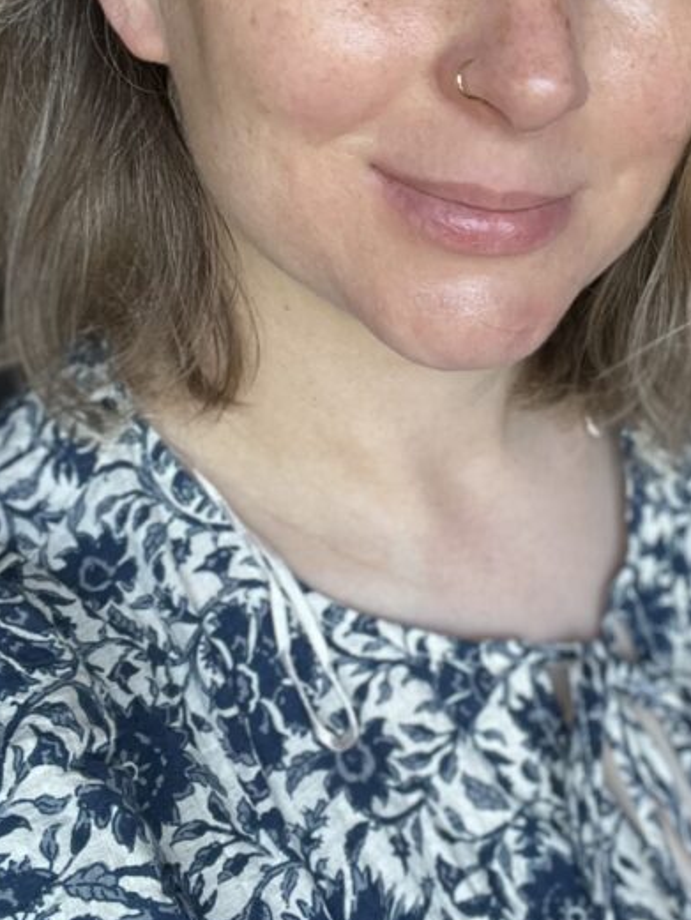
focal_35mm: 59
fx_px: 1570
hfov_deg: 24.6
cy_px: 240
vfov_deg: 32.1
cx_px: 500
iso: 100
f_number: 2.2
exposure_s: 1/92
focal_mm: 2.71
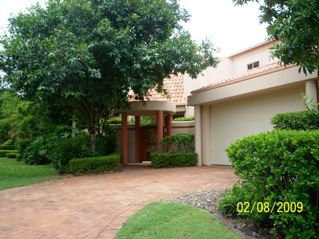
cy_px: 120
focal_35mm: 36
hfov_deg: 51.4
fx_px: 332
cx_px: 160
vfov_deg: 39.7
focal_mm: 5.9
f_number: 4.5
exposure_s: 1/426
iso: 100
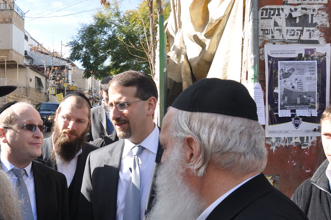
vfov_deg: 35.6
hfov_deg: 51.2
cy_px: 140
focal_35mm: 37
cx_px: 118
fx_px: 340
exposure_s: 1/160
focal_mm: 18
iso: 200
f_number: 8
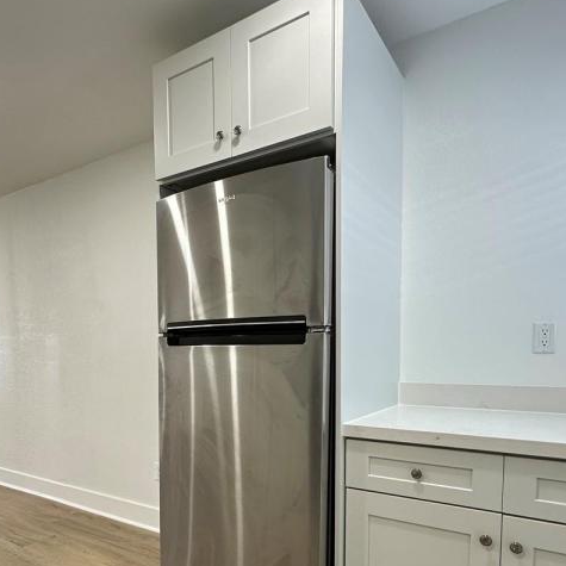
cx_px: 235
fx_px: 462
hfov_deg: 62.5
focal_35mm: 25
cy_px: 392
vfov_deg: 60.9
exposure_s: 1/120
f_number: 2.2
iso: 200
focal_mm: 2.22
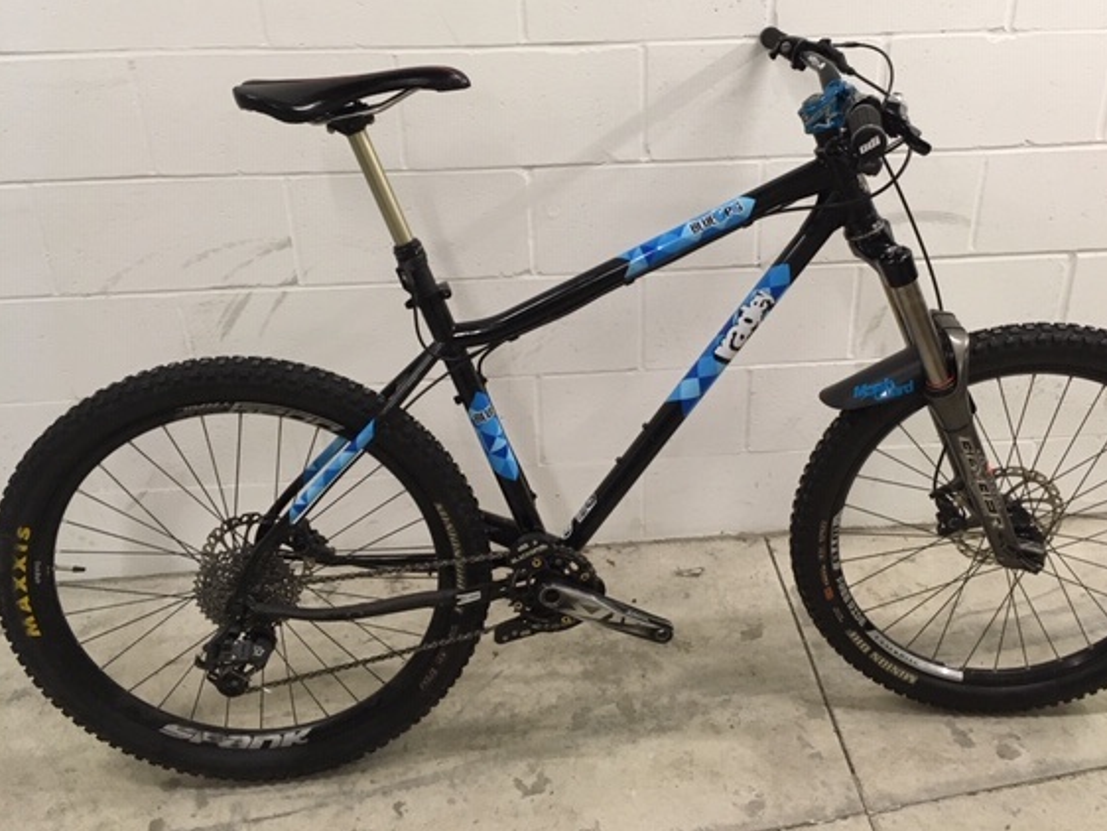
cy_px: 362
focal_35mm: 33
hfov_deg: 55.2
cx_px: 624
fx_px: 1056
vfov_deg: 42.9
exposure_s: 1/30
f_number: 2.2
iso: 125
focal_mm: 4.15
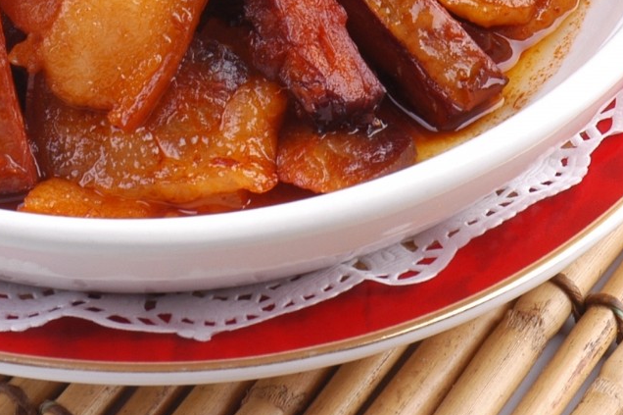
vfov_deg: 5.5
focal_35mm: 249
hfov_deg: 8.3
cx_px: 130
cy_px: -86
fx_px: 4306
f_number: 14
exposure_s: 1/125
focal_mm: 66
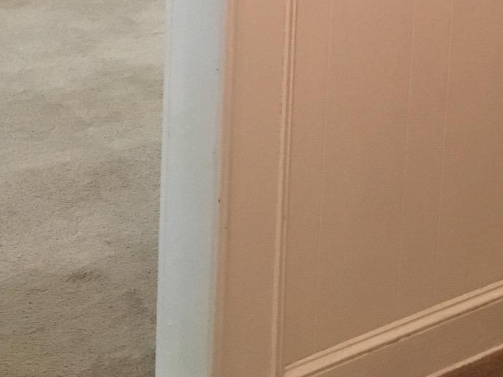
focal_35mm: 85
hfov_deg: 22.1
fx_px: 1235
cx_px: 511
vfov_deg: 16.3
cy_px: -130
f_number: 2.2
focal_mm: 4.15
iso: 200
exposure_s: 1/20
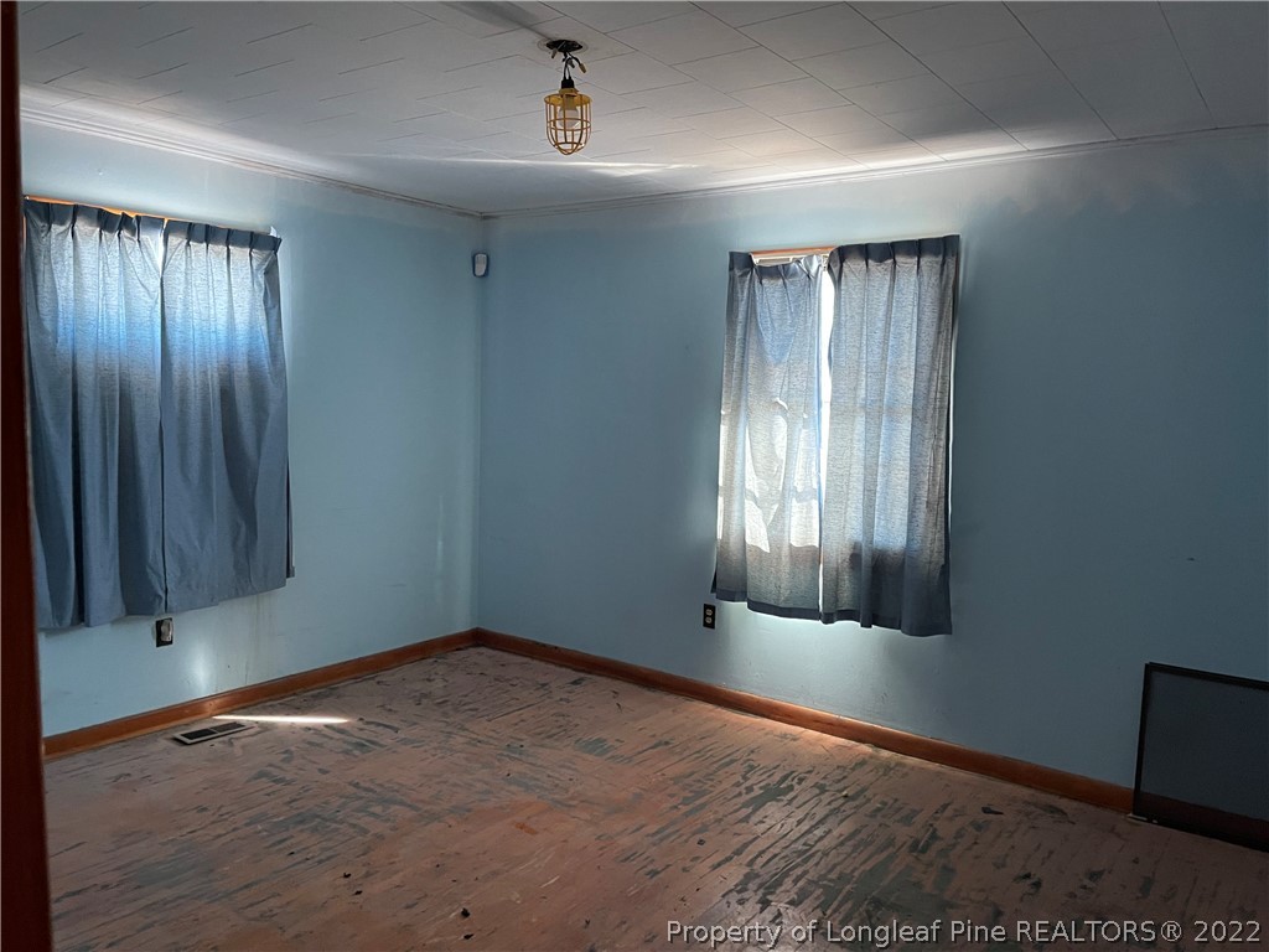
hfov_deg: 67.3
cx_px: 634
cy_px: 476
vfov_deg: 53.1
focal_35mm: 26
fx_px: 953
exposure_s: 1/47
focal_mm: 5.1
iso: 500
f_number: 1.6
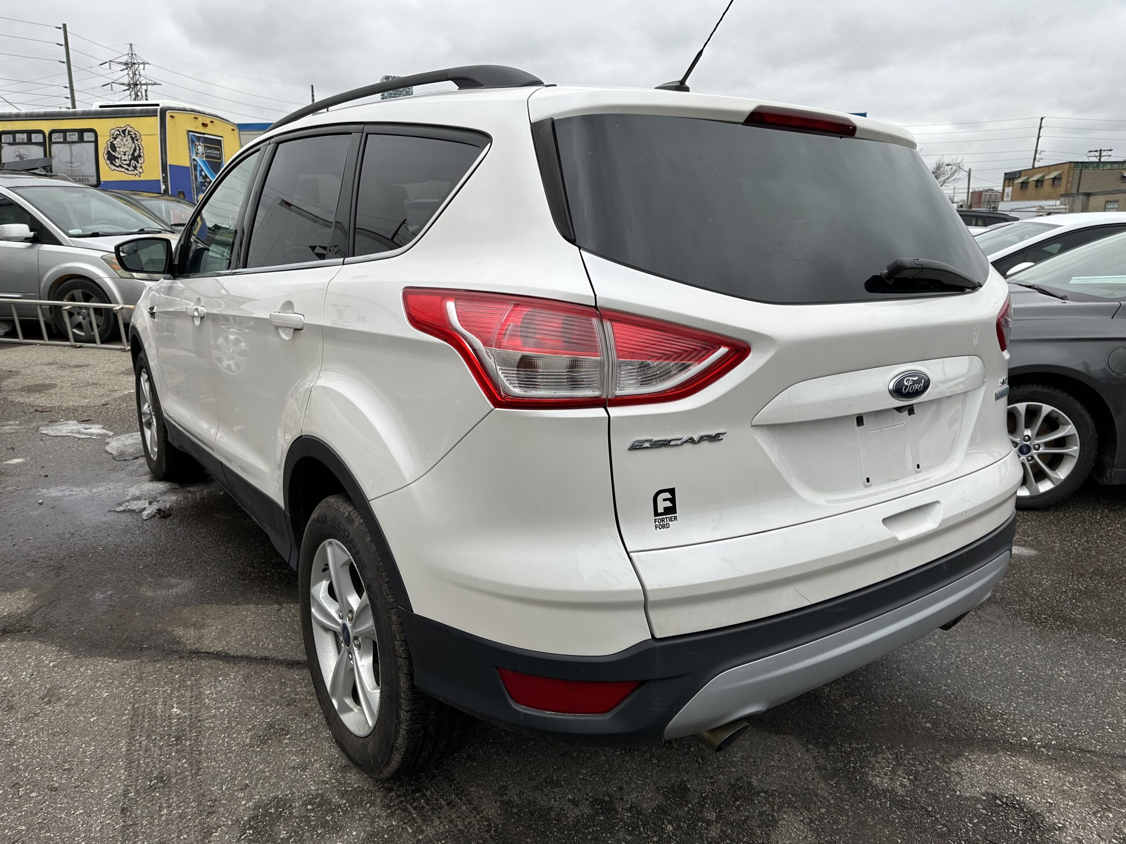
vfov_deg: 56.8
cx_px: 563
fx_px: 781
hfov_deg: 71.6
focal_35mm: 24
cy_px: 422
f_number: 1.78
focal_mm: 6.86
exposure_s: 1/773
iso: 80
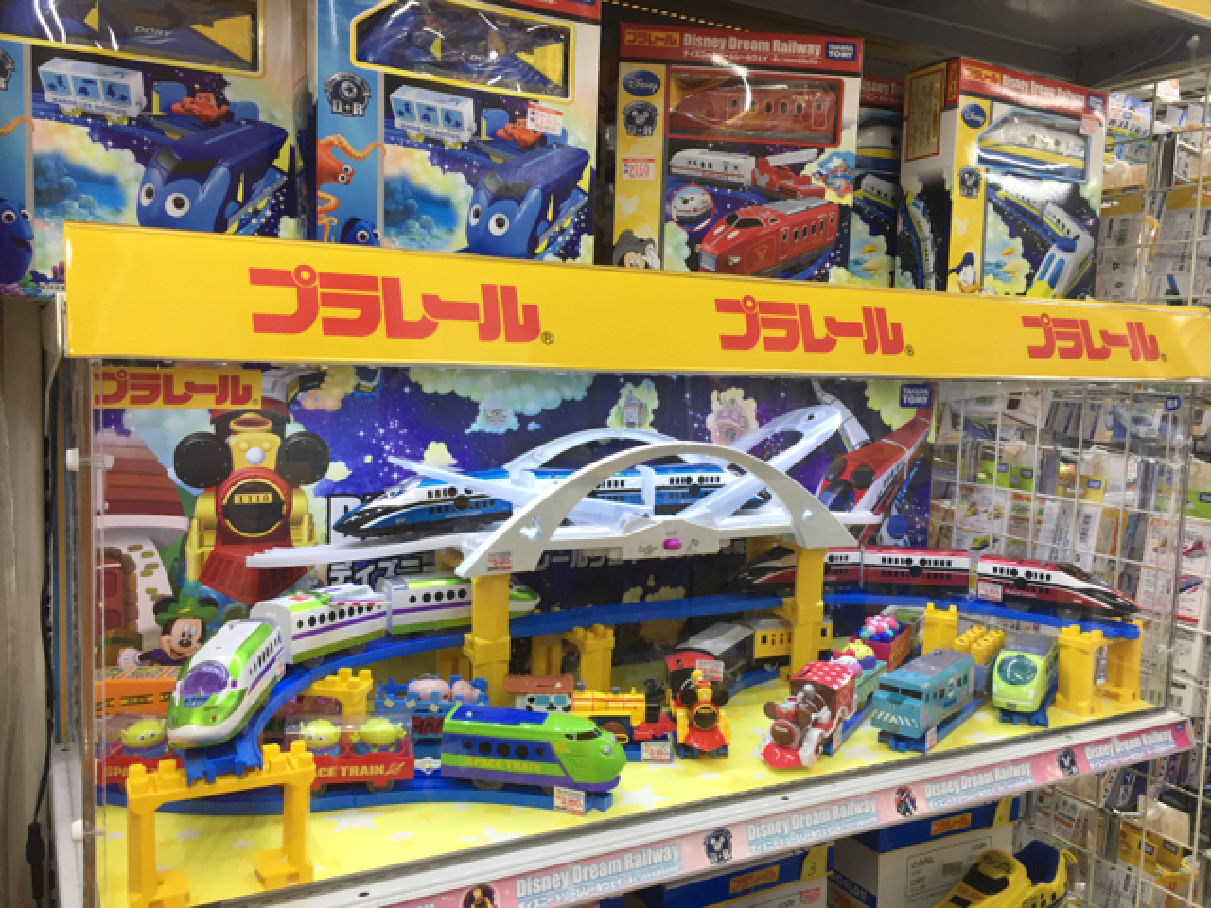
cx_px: 606
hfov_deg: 61.7
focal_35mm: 29
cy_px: 454
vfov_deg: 48.2
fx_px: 1015
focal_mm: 4.15
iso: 32
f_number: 2.2
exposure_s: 1/40
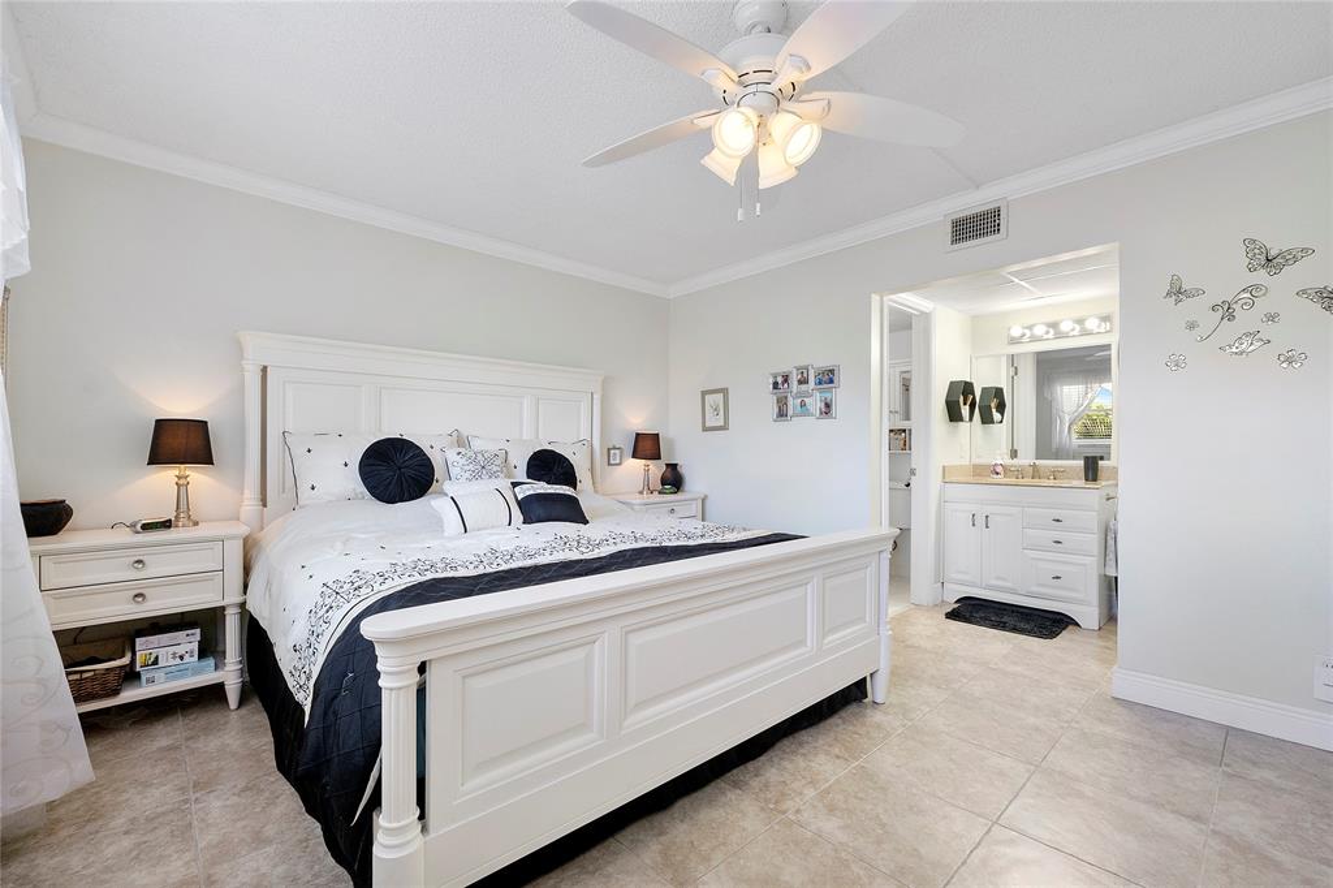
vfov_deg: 77.3
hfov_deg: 100.4
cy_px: 444
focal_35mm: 15
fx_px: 555
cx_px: 666
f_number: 8
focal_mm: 10
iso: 800
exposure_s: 1/50
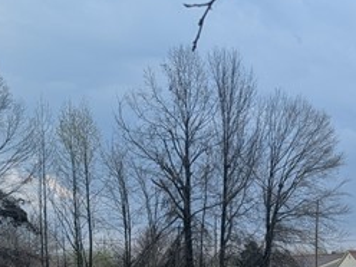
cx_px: 645
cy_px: 370
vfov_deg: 14.2
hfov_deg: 16.5
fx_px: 1018
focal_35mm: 99
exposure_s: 1/1259
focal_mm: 6.9
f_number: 1.68
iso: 21
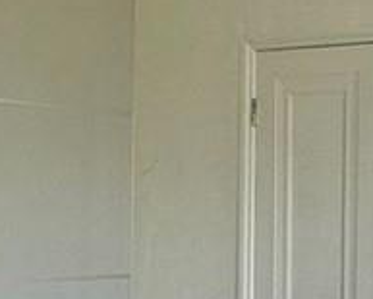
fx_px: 1249
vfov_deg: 13.6
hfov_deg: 16.1
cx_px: 483
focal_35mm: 113
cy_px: 222
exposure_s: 1/195
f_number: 2.2
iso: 50
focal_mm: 2.22
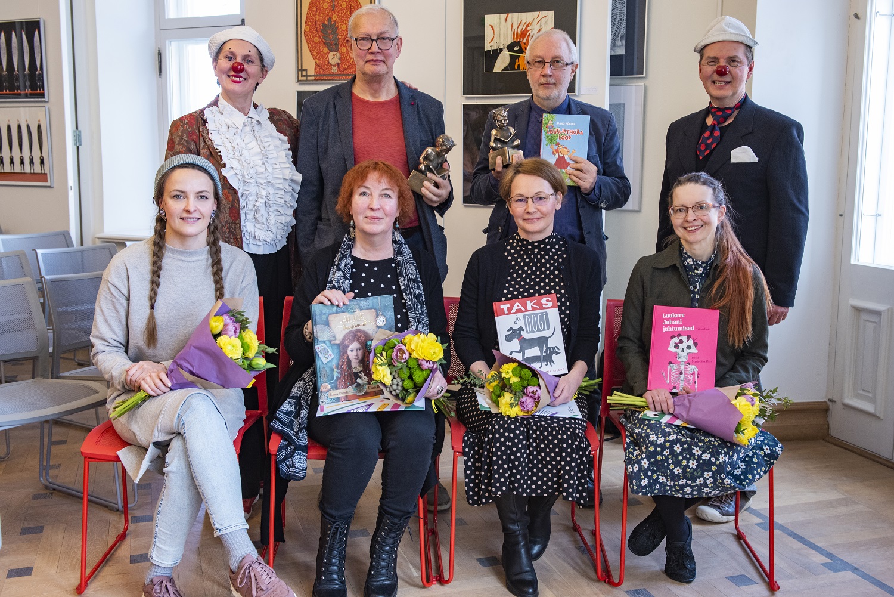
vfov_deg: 37.9
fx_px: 869
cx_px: 447
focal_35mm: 35
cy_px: 298
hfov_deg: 54.4
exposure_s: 1/125
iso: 800
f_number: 5
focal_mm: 35
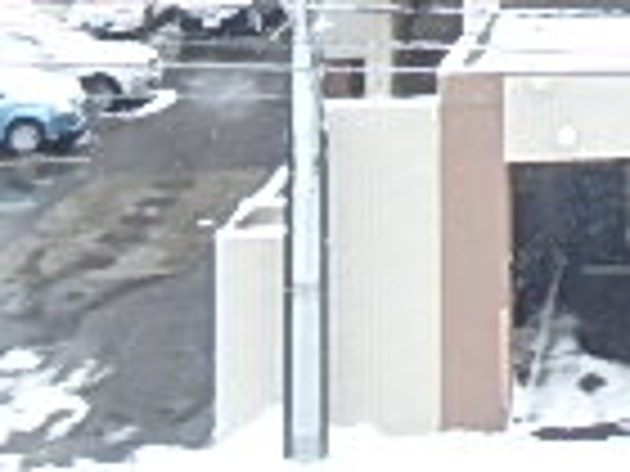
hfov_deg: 18.3
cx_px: 932
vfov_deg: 13.6
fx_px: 1747
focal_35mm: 96
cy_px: -409
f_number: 3.5
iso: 250
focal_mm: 3.7
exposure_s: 1/250
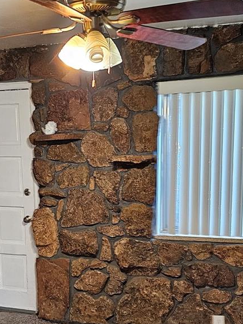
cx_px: 89
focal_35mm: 48
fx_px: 449
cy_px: 232
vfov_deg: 38.9
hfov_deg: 30.1
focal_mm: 6.3
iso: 640
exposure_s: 1/120
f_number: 1.7
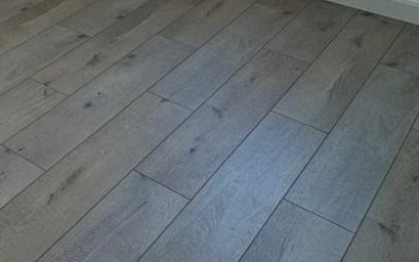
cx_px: -145
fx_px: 663
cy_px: -173
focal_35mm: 58
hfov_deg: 28.0
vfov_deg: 18.7
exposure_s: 1/120
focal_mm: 2.22
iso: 64
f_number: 2.2
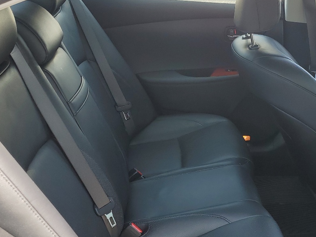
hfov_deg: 35.5
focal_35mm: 53
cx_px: 230
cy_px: 151
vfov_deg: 27.4
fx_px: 484
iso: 50
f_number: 1.5
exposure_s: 1/357
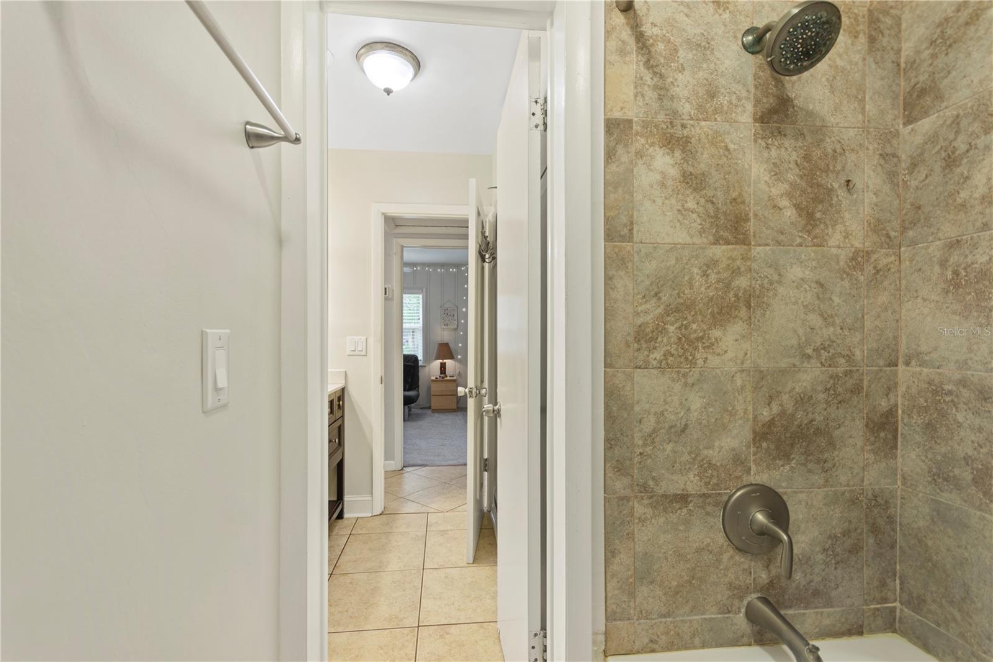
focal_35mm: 15
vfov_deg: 77.3
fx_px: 414
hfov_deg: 100.4
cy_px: 331
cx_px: 496
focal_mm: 10
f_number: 4
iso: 100
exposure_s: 1/1.67
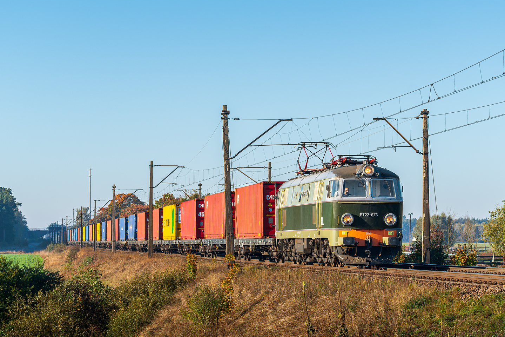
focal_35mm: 130
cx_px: 270
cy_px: 177
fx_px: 1823
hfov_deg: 15.8
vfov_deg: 10.5
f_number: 6.3
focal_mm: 78
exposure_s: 1/500
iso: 200
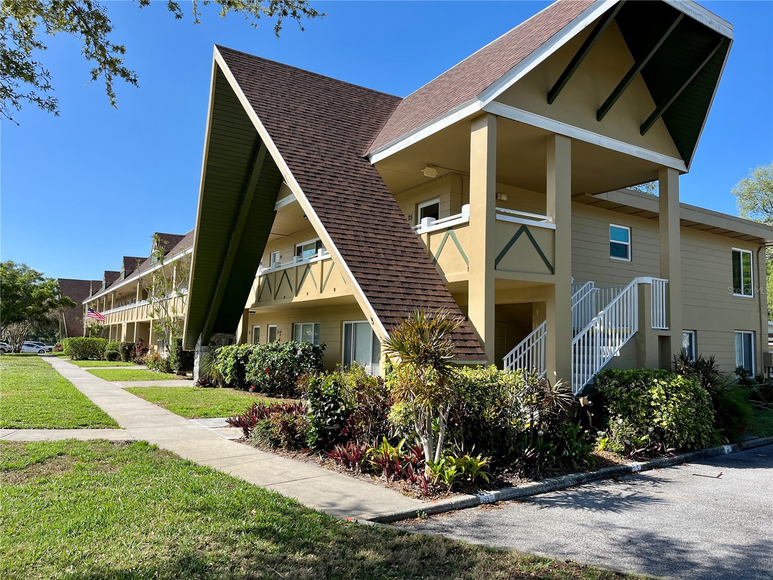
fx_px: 581
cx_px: 386
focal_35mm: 26
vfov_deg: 53.1
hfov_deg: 67.3
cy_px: 290
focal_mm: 5.1
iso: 50
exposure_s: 1/2309
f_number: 1.6
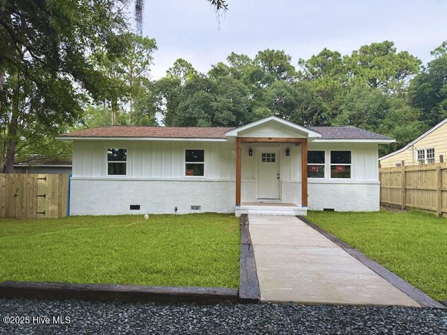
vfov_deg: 56.8
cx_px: 224
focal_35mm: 24
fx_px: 310
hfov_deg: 71.6
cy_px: 168
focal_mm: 6.76
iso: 100
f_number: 1.78
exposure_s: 1/888
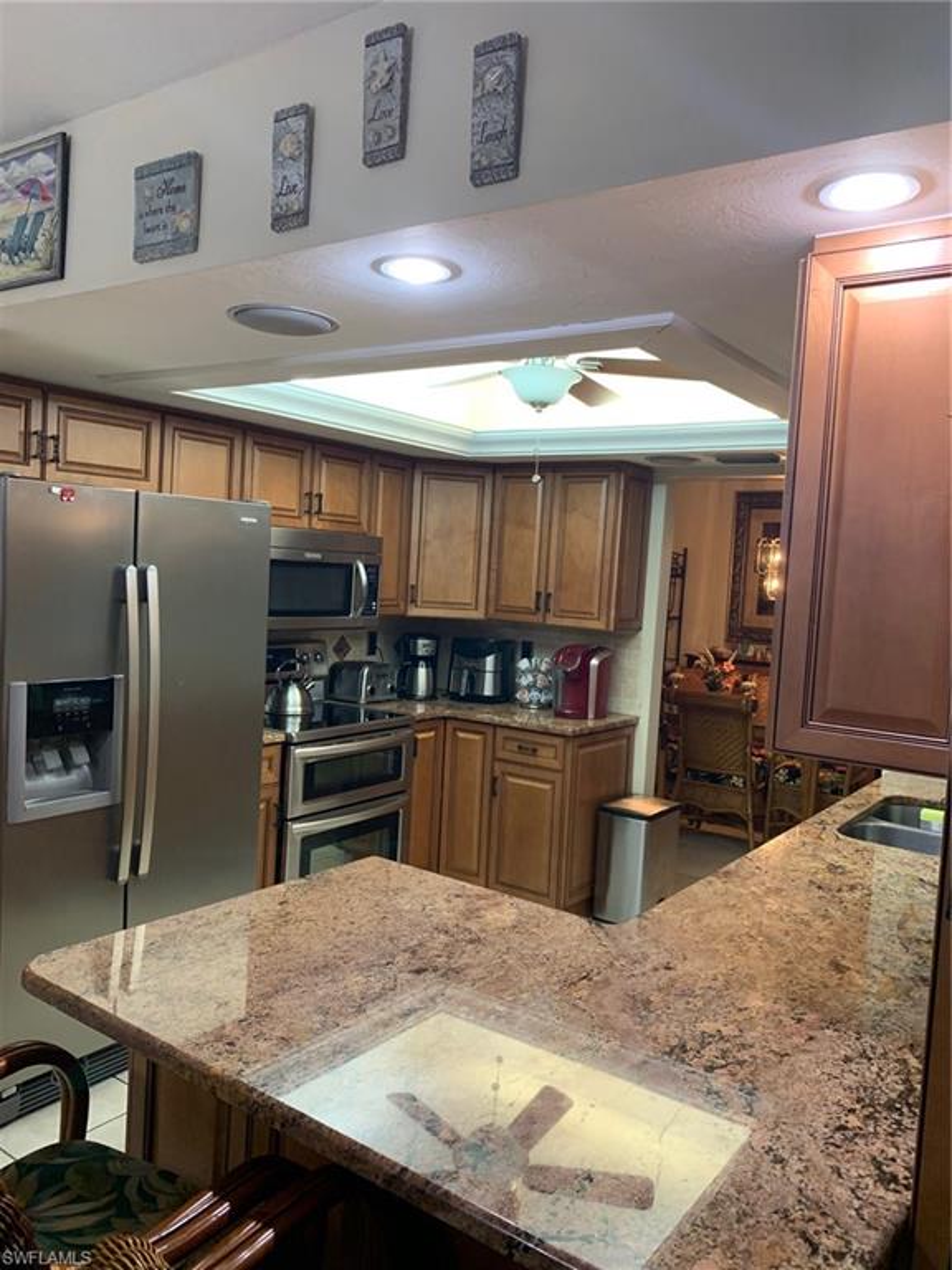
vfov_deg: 67.3
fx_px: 953
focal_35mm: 26
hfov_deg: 53.1
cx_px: 476
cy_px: 635
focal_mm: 4.25
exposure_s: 1/60
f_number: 1.8
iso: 125
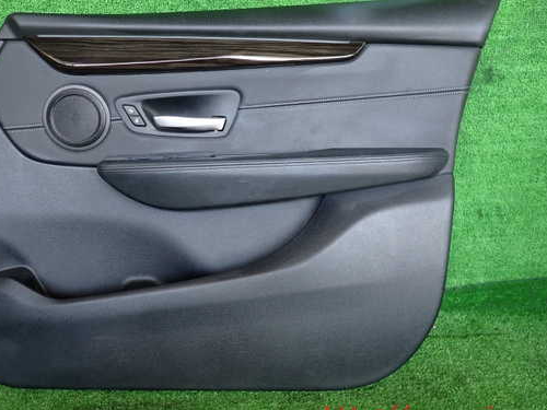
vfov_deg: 46.7
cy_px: 185
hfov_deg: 59.8
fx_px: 474
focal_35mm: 30
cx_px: 244
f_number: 2
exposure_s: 1/50
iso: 200
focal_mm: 4.5
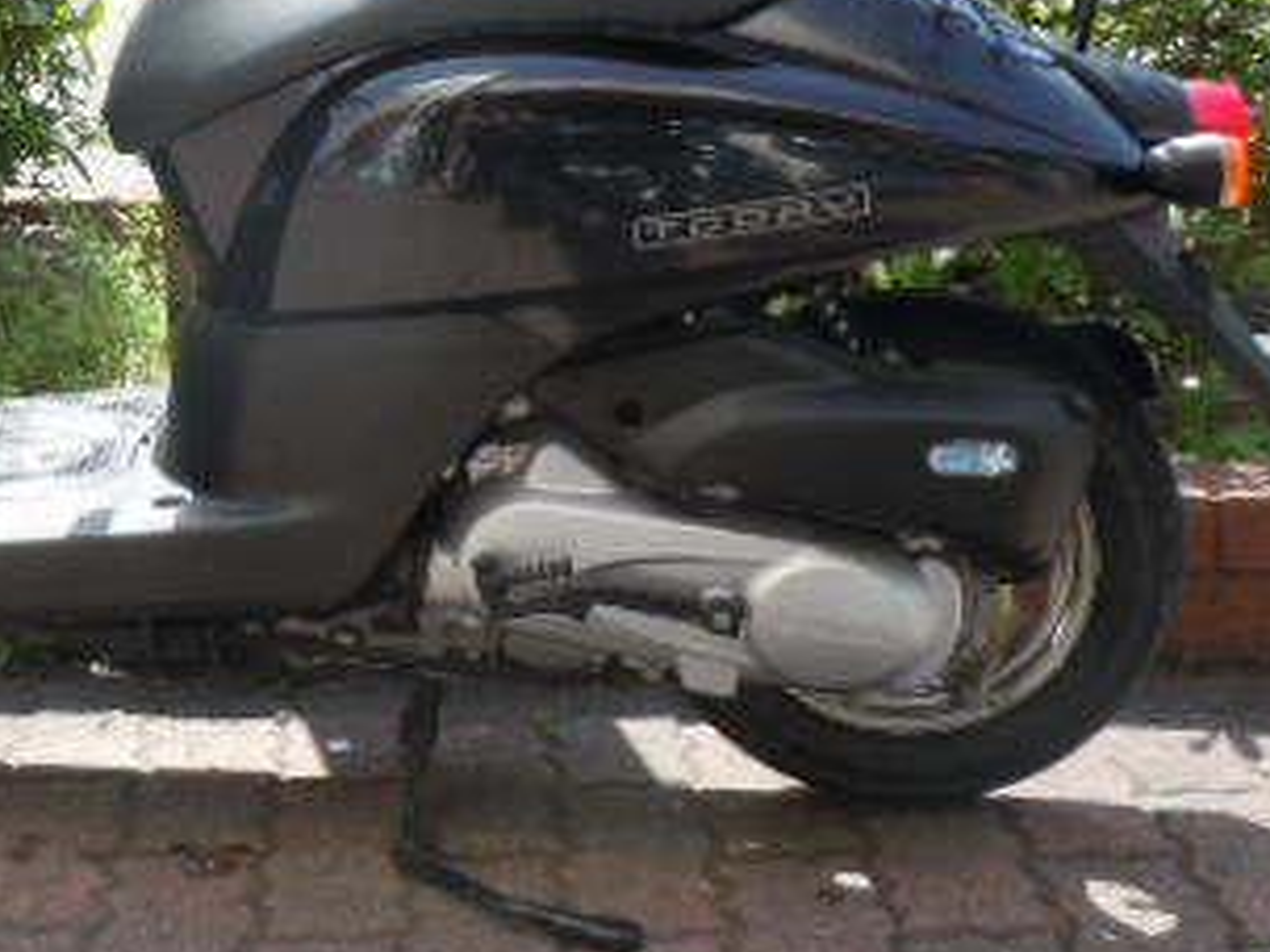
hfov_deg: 31.5
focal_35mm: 59
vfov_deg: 24.3
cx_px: 180
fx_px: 2165
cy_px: 138
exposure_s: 1/200
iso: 100
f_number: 3.7
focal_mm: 5
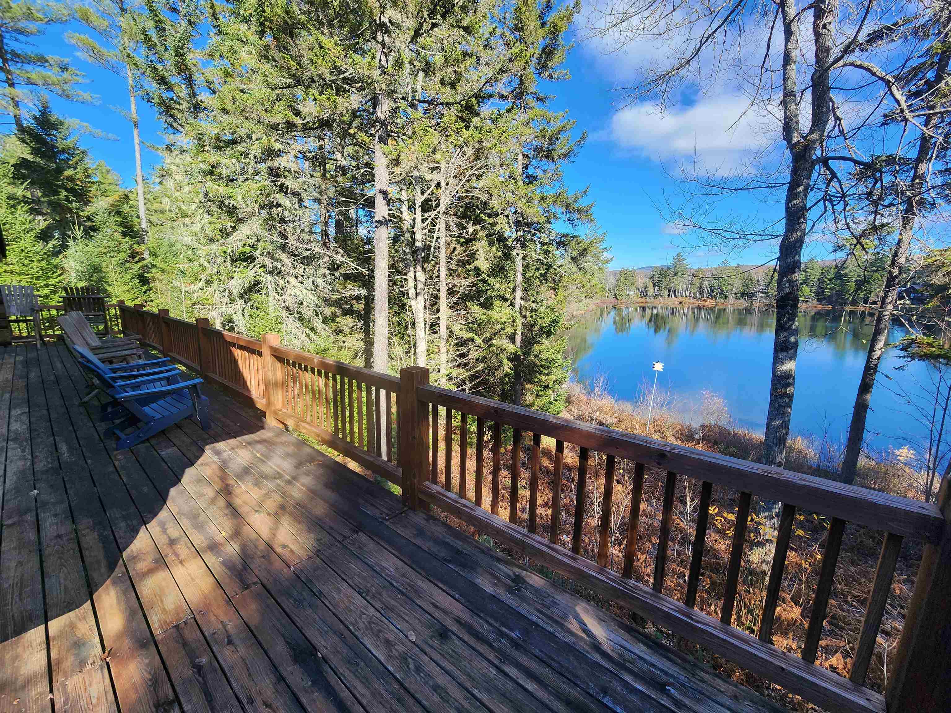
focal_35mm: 13
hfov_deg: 106.2
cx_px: 476
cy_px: 356
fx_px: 357
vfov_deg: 89.9
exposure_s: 1/611
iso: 50
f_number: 2.2
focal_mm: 2.2
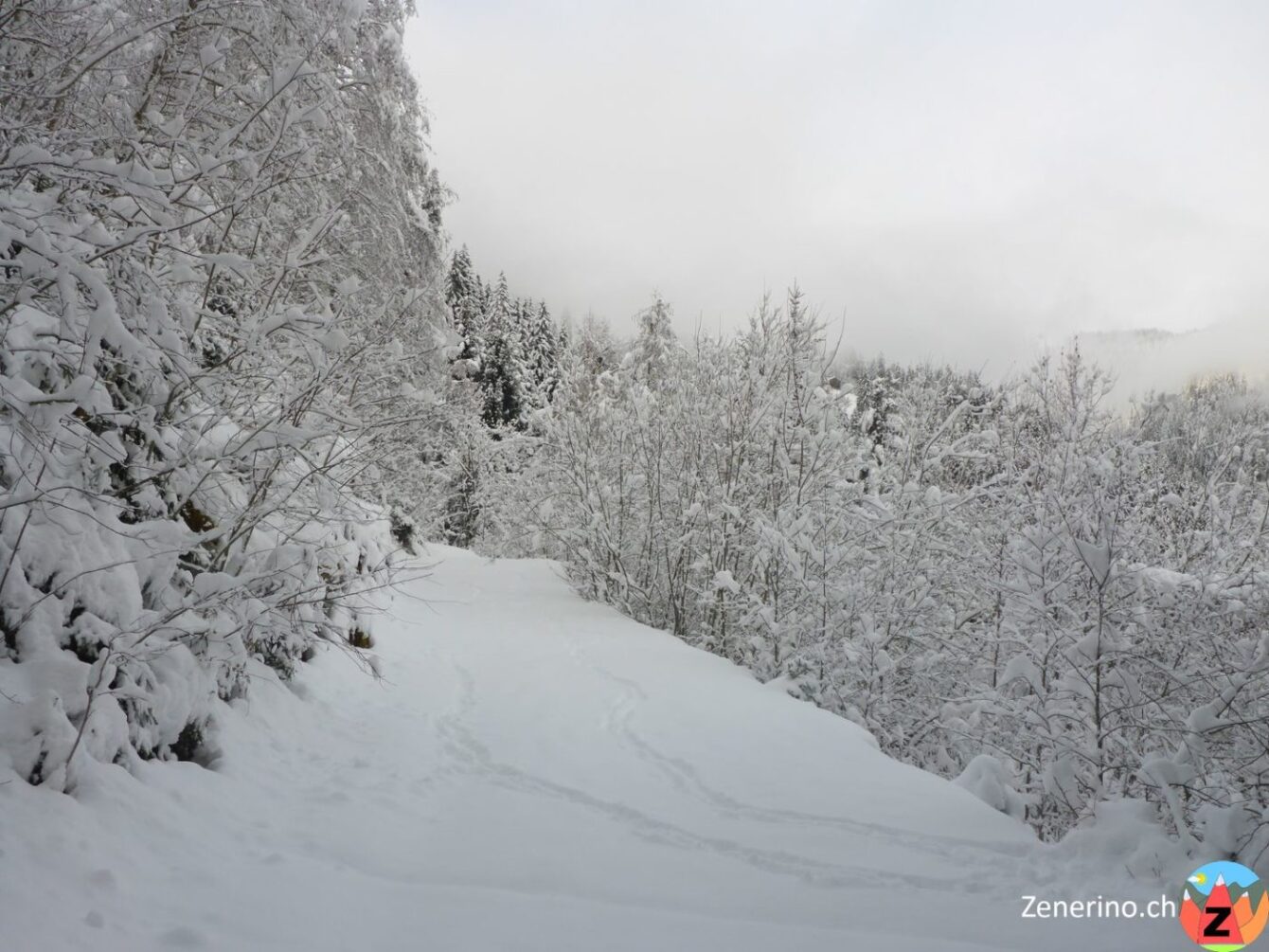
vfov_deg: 41.8
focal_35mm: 34
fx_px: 1246
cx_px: 634
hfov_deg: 54.0
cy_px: 476
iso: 100
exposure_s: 1/400
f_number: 3.7
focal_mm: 6
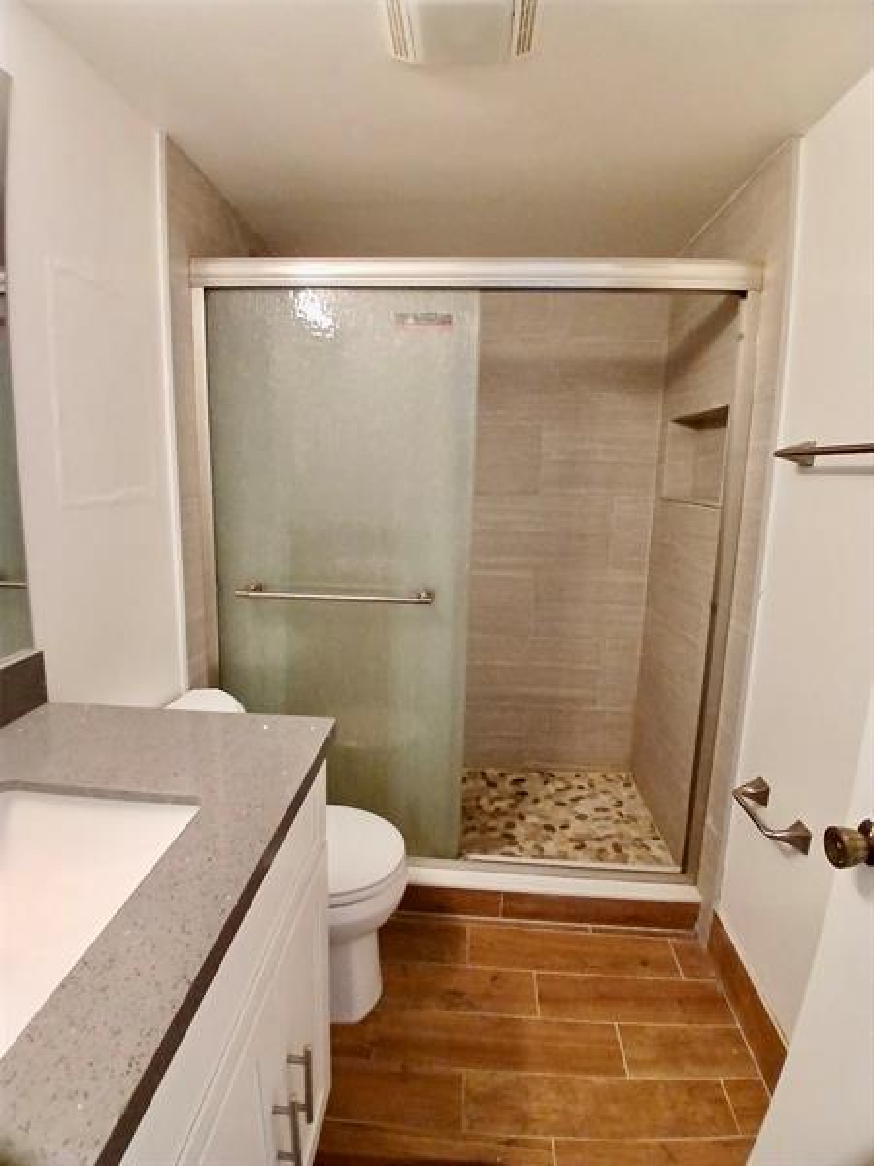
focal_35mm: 17
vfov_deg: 91.0
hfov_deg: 74.7
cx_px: 437
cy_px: 583
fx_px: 572
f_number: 2.2
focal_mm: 1.4
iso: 160
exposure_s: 1/30
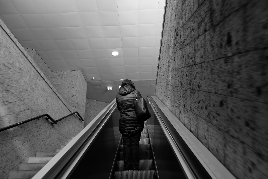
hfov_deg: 67.4
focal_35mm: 27
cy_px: 90
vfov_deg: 47.9
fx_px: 201
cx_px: 134
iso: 320
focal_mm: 18
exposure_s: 1/13
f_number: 2.8
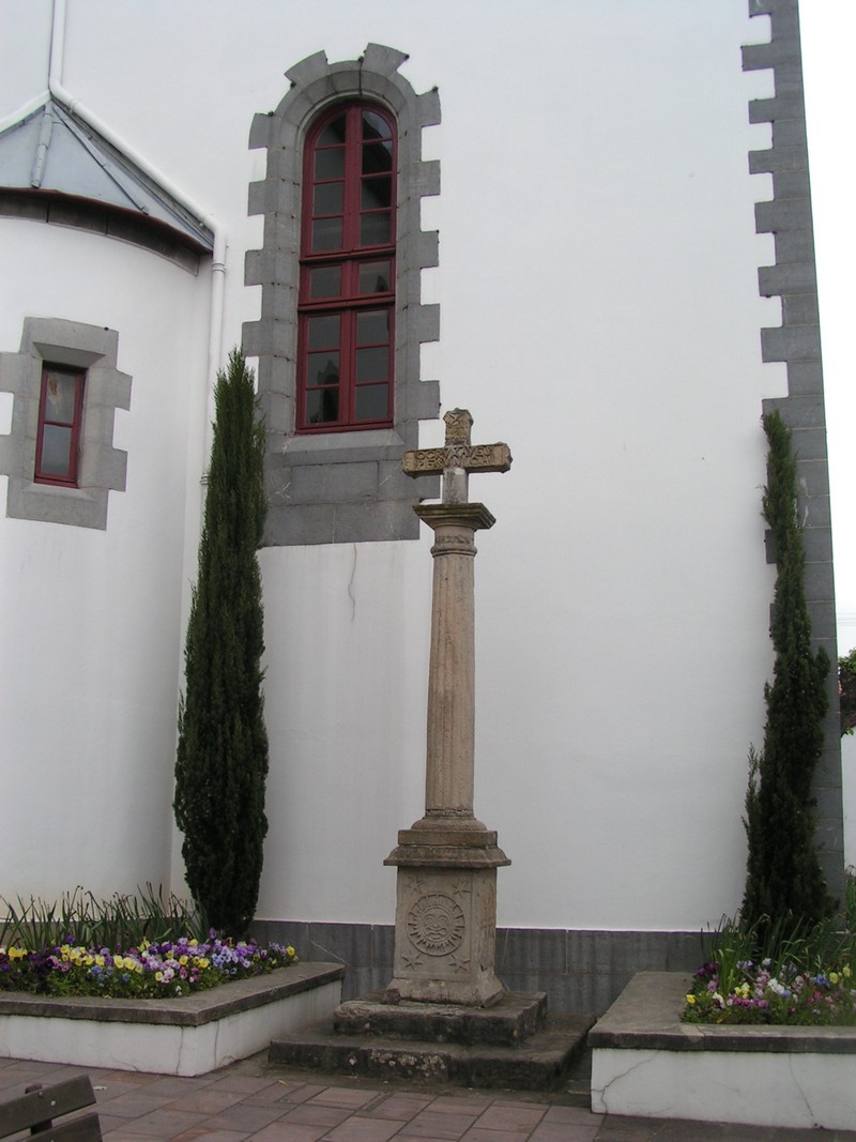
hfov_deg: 37.7
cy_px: 571
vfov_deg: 49.0
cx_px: 428
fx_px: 1253
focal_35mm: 38
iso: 50
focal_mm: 5.8
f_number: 5.6
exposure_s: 1/320
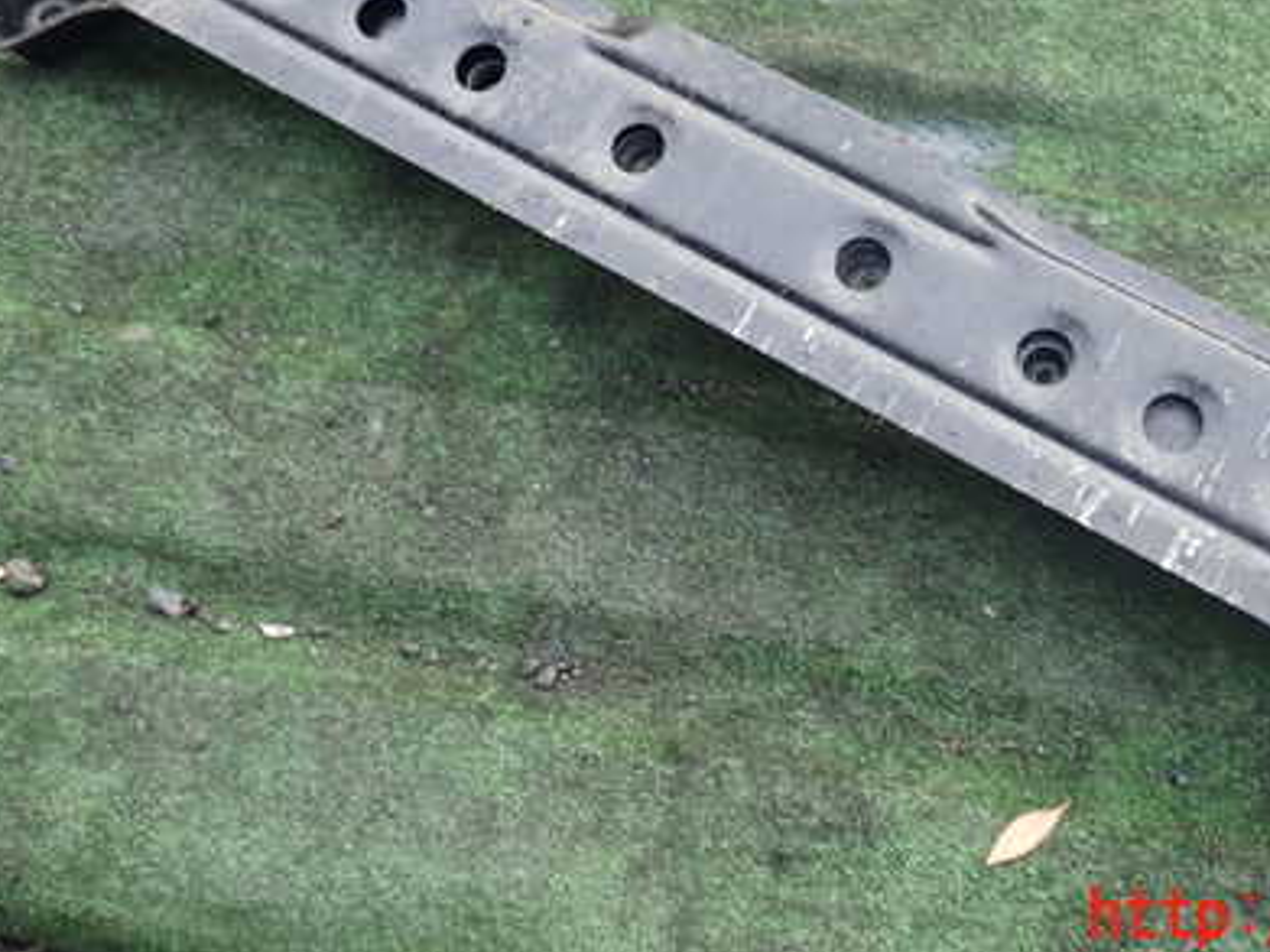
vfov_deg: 30.9
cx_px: 848
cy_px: 227
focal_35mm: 46
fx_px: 1687
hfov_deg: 40.7
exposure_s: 1/80
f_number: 2.3
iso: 100
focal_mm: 5.4
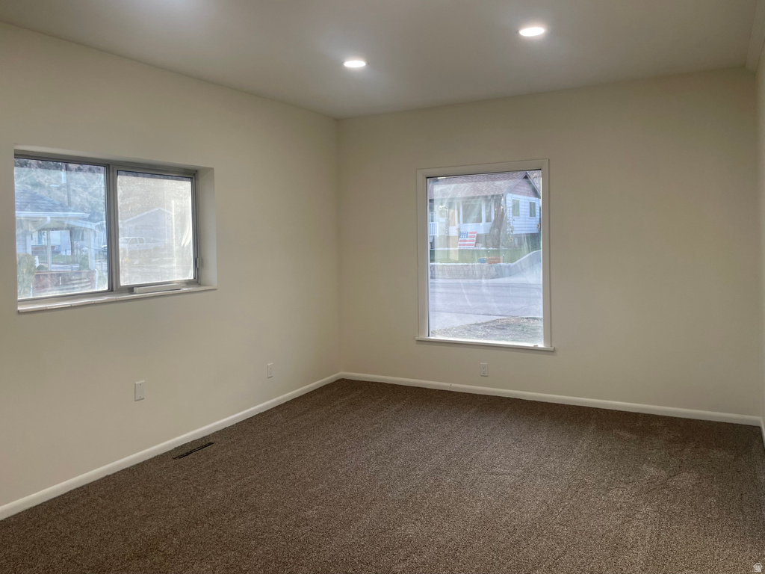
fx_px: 575
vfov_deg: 53.1
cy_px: 287
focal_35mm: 26
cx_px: 382
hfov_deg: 67.3
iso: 50
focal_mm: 4.2
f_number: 1.6
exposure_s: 1/120
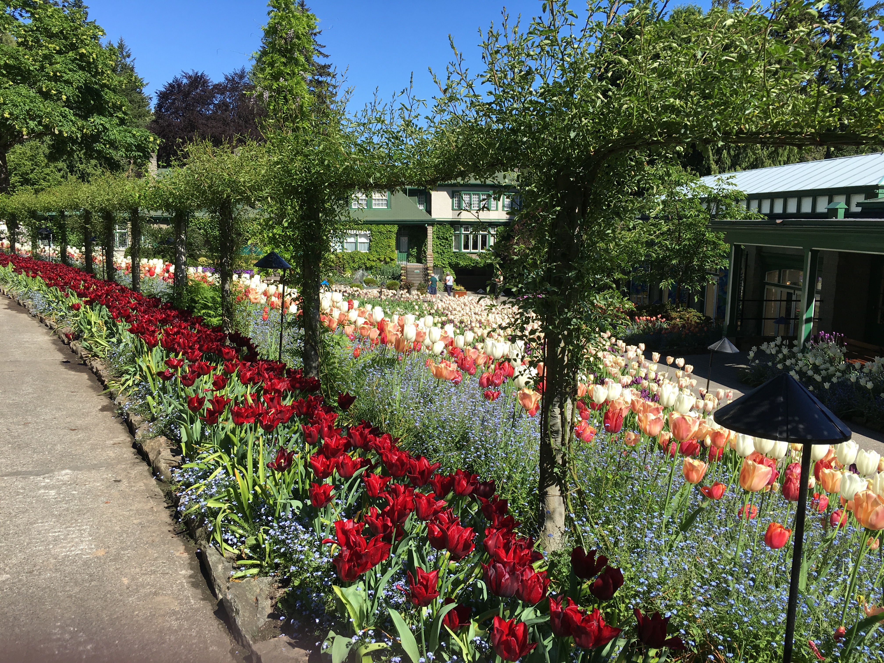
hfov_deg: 61.7
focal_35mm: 29
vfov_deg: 48.2
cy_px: 332
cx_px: 442
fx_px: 741
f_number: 2.2
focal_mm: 4.15
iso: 25
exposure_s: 1/1148
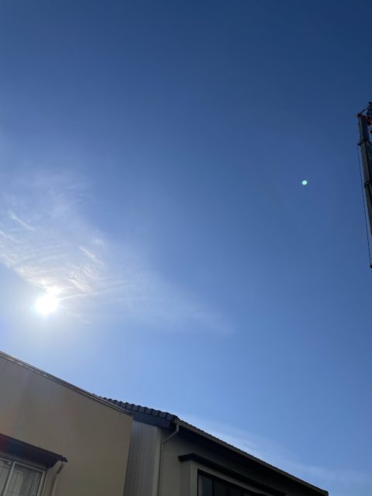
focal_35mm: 26
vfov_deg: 67.3
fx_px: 373
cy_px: 248
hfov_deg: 53.1
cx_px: 186
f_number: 1.6
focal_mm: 4.2
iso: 32
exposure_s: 1/9091
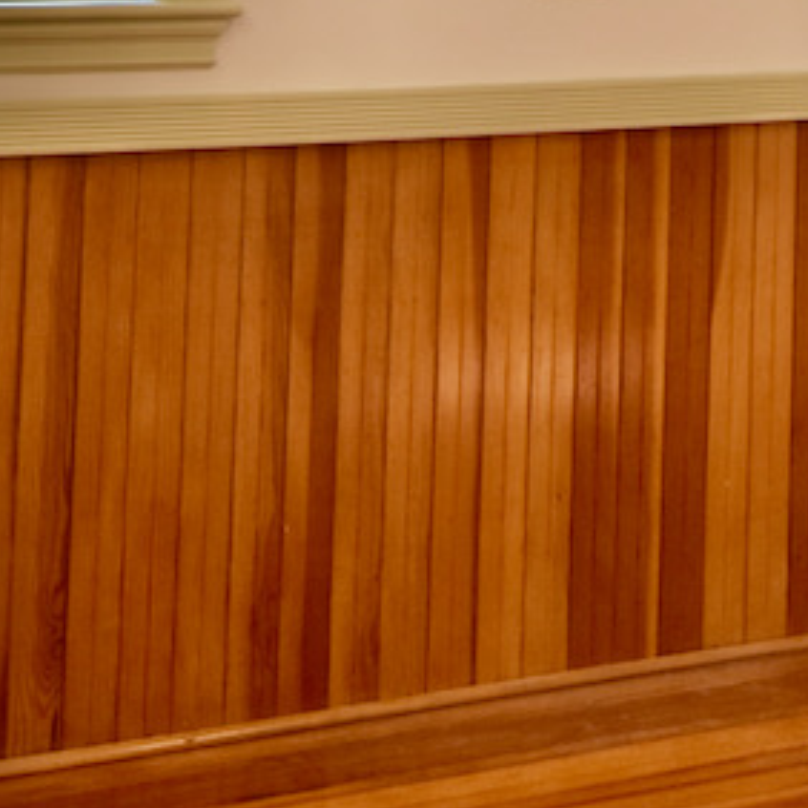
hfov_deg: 19.3
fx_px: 2296
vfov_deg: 17.9
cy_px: -395
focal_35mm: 87
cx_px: 825
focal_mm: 15
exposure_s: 1/125
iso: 360
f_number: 2.8
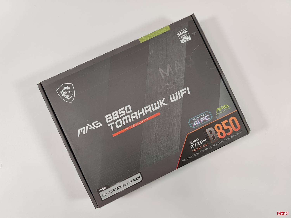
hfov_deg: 69.4
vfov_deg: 54.9
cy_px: 109
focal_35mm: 25
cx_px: 146
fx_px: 210
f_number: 1.85
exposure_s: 1/100
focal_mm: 6.78
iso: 91
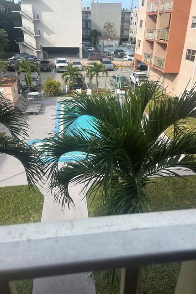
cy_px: 146
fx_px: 229
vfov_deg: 65.5
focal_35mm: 28
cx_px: 101
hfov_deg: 46.4
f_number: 1.5
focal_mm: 5.7
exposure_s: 1/2208
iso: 50
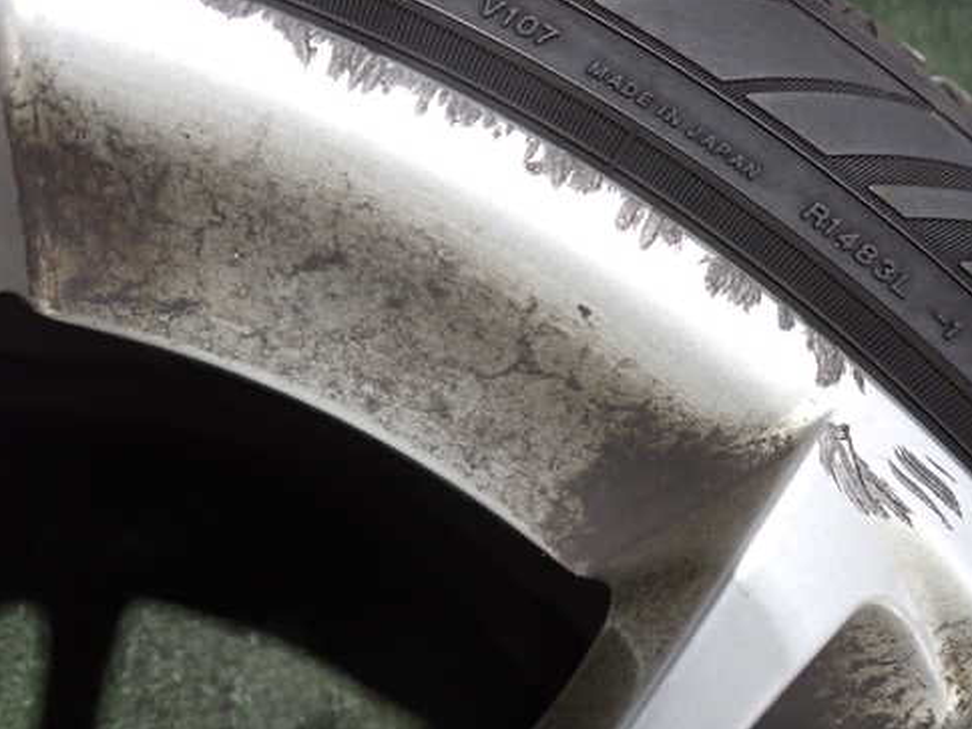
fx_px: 870
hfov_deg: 58.3
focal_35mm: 31
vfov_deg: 45.4
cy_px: 349
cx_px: 468
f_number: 2
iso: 500
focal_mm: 4.5
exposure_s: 1/30
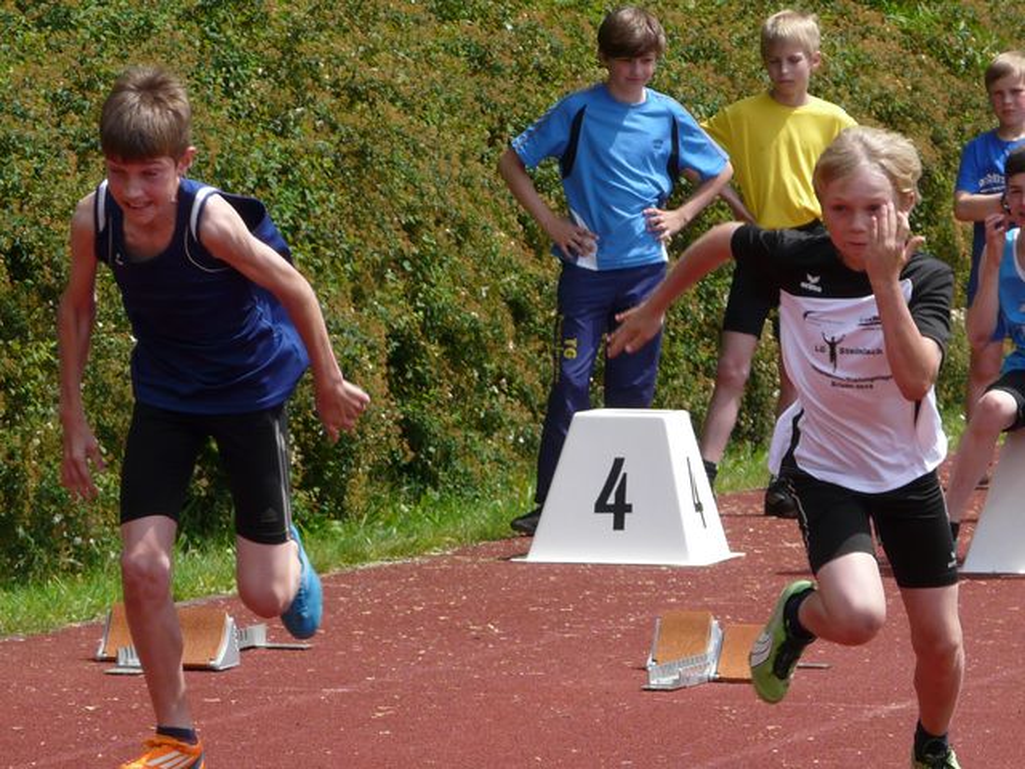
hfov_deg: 6.4
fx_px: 9150
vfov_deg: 4.8
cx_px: 512
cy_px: 384
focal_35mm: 309
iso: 100
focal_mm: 31.9
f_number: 4
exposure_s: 1/800
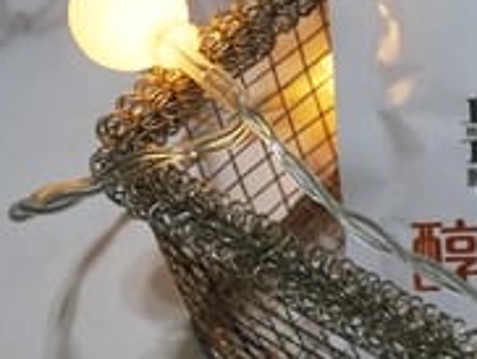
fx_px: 1614
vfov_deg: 12.7
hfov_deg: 14.7
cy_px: 136
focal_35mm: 117
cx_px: 858
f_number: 3.9
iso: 320
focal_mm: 16
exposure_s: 1/60
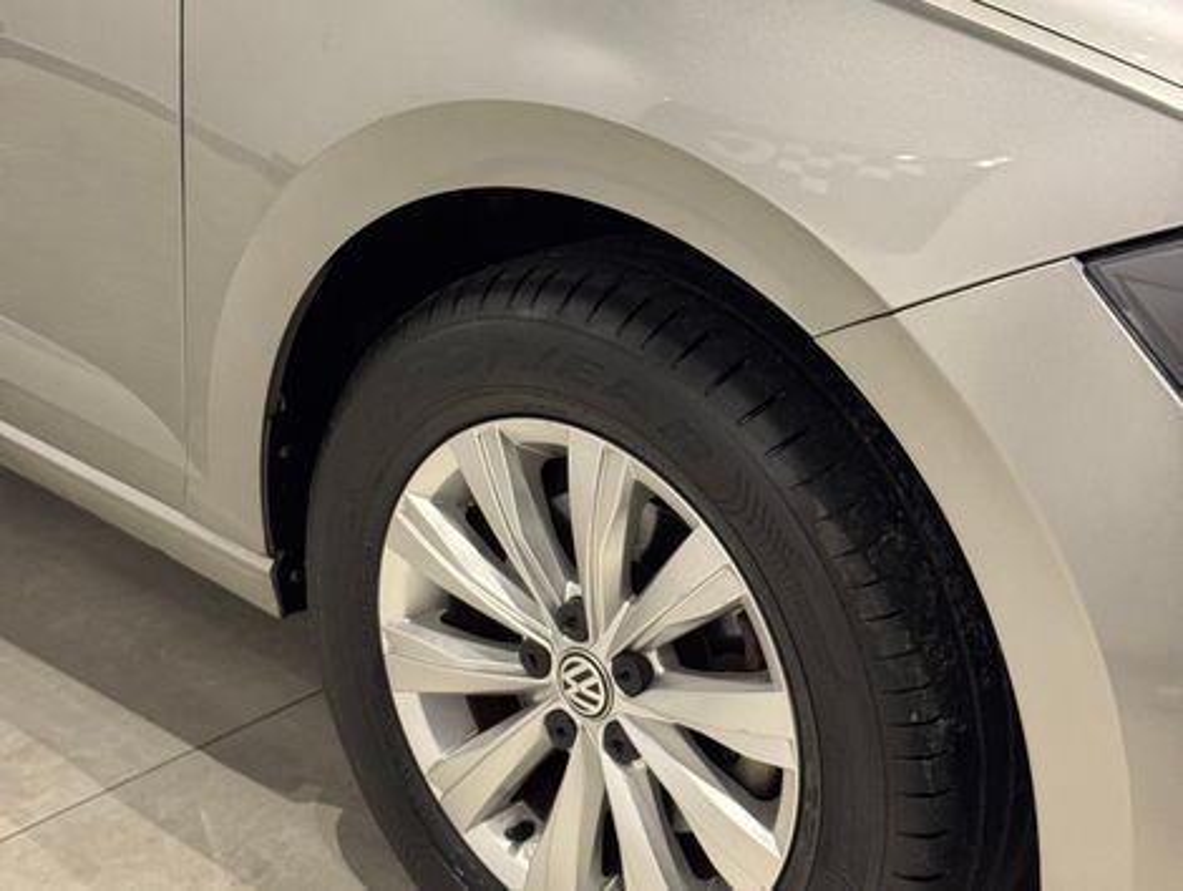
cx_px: 592
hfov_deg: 39.6
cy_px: 446
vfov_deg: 30.3
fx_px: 1643
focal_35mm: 48
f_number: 1.78
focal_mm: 6.76
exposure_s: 1/40
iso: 320
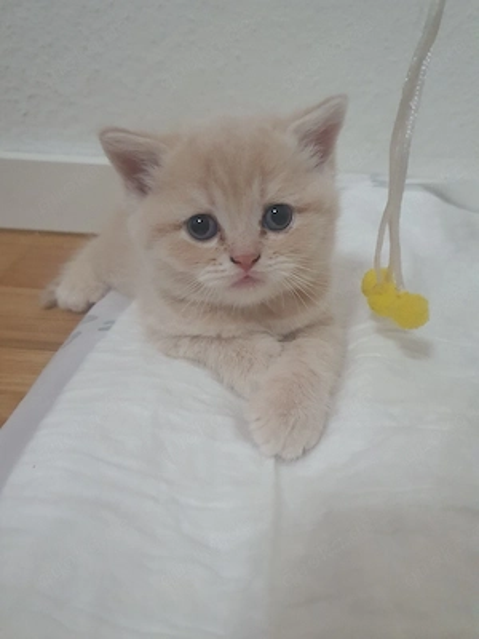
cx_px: 240
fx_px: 480
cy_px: 320
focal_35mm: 26
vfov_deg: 67.3
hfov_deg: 53.1
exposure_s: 1/50
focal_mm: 4.32
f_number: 1.5
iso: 640
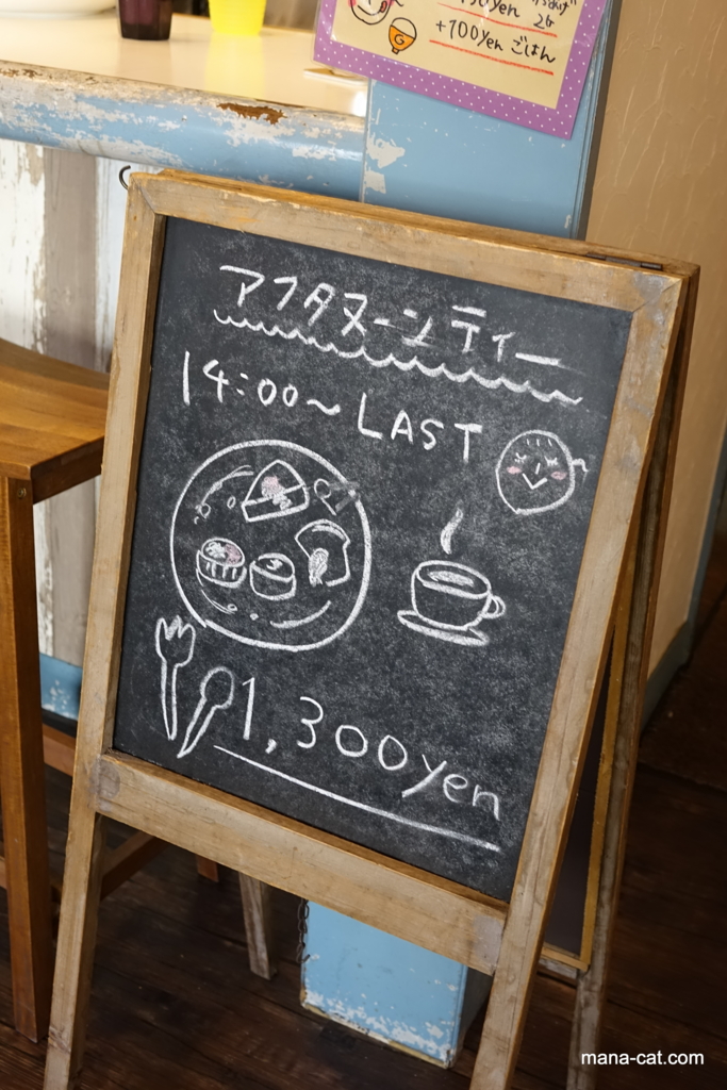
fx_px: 1332
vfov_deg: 44.5
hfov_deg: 30.5
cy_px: 545
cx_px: 364
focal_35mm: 44
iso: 640
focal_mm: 16.09
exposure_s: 1/50
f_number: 2.8
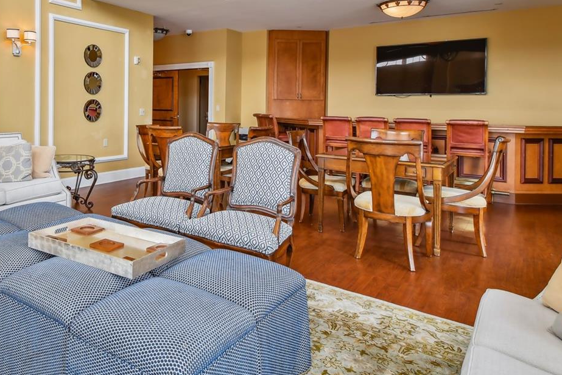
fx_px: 406
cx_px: 149
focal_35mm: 26
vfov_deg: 47.5
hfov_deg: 65.6
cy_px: 90
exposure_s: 1/13
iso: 100
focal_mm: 10
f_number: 7.1
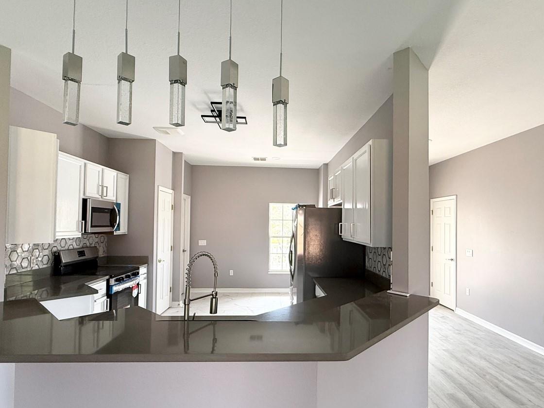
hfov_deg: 81.6
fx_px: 314
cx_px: 295
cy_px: 219
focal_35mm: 20
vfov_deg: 65.9
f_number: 2.2
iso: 160
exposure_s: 1/99
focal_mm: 2.22
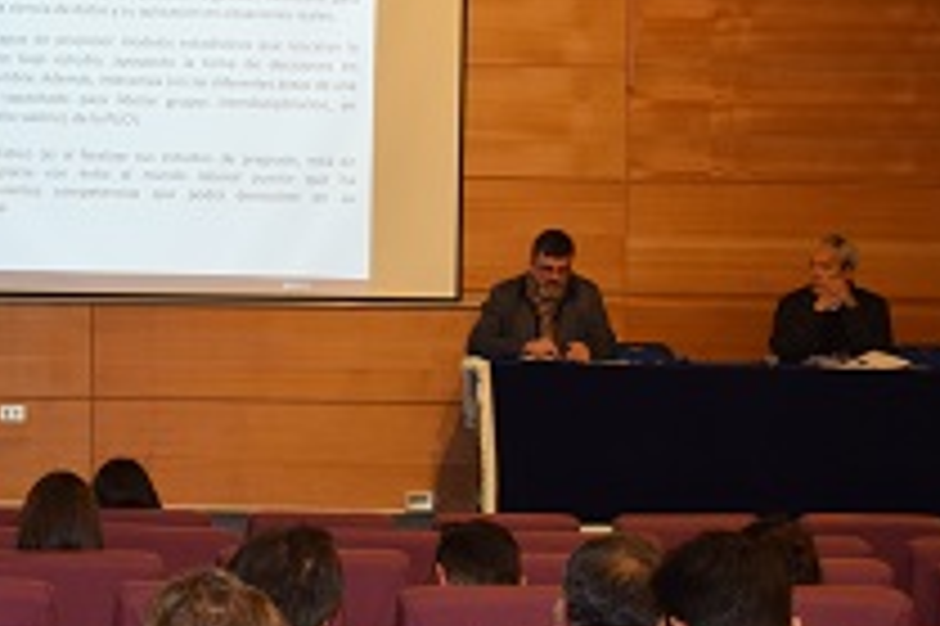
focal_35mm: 116
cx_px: 88
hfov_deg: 17.4
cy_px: 250
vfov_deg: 11.8
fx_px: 3026
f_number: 4.8
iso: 1000
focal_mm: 38
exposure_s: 1/60
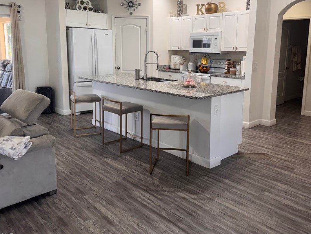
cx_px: 167
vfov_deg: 45.2
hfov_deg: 58.3
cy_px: 94
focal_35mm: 31
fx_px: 279
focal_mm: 6.76
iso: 160
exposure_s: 1/120
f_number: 1.78
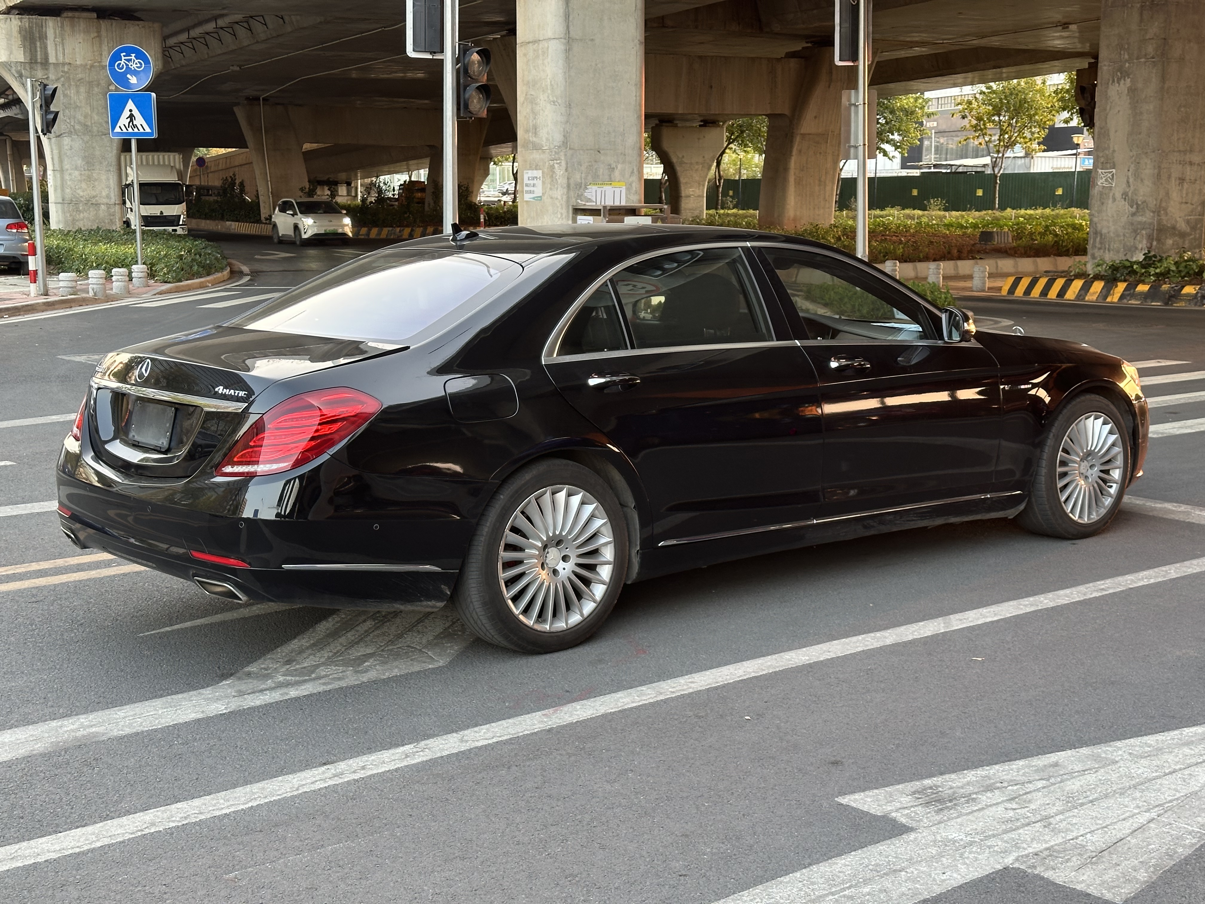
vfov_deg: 30.3
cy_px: 452
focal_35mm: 48
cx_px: 602
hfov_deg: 39.7
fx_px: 1671
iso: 80
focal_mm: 6.86
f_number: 1.78
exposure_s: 1/63
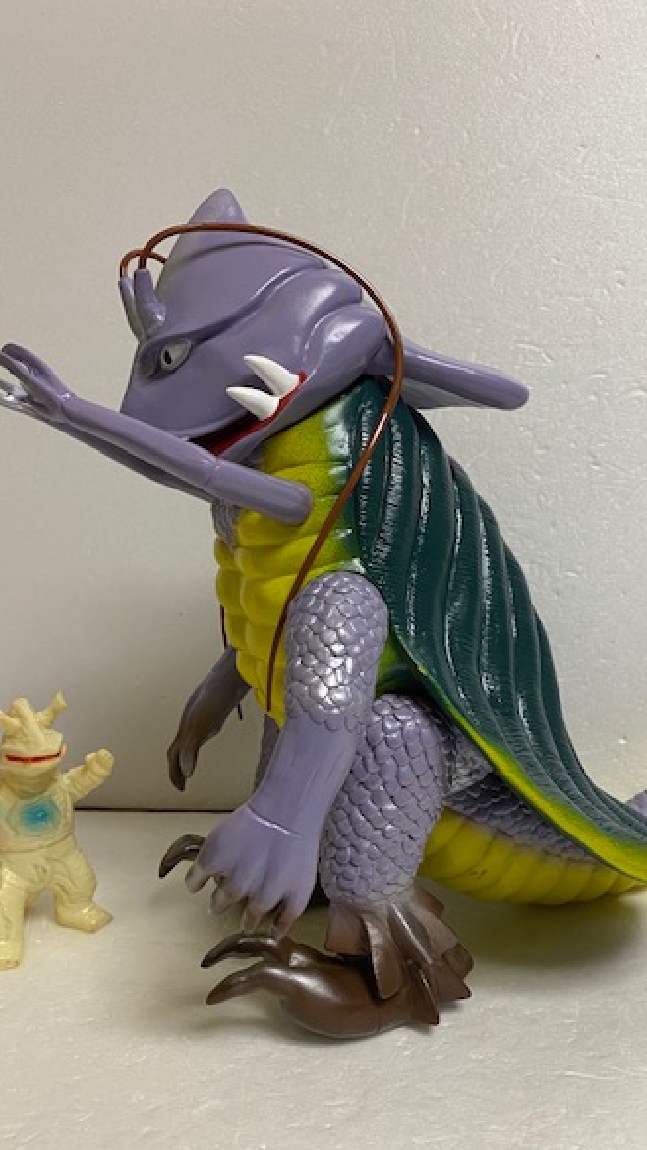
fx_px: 946
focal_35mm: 31
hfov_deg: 37.6
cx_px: 397
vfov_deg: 62.6
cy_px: 609
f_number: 1.8
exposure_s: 1/50
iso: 125
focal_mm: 4.25
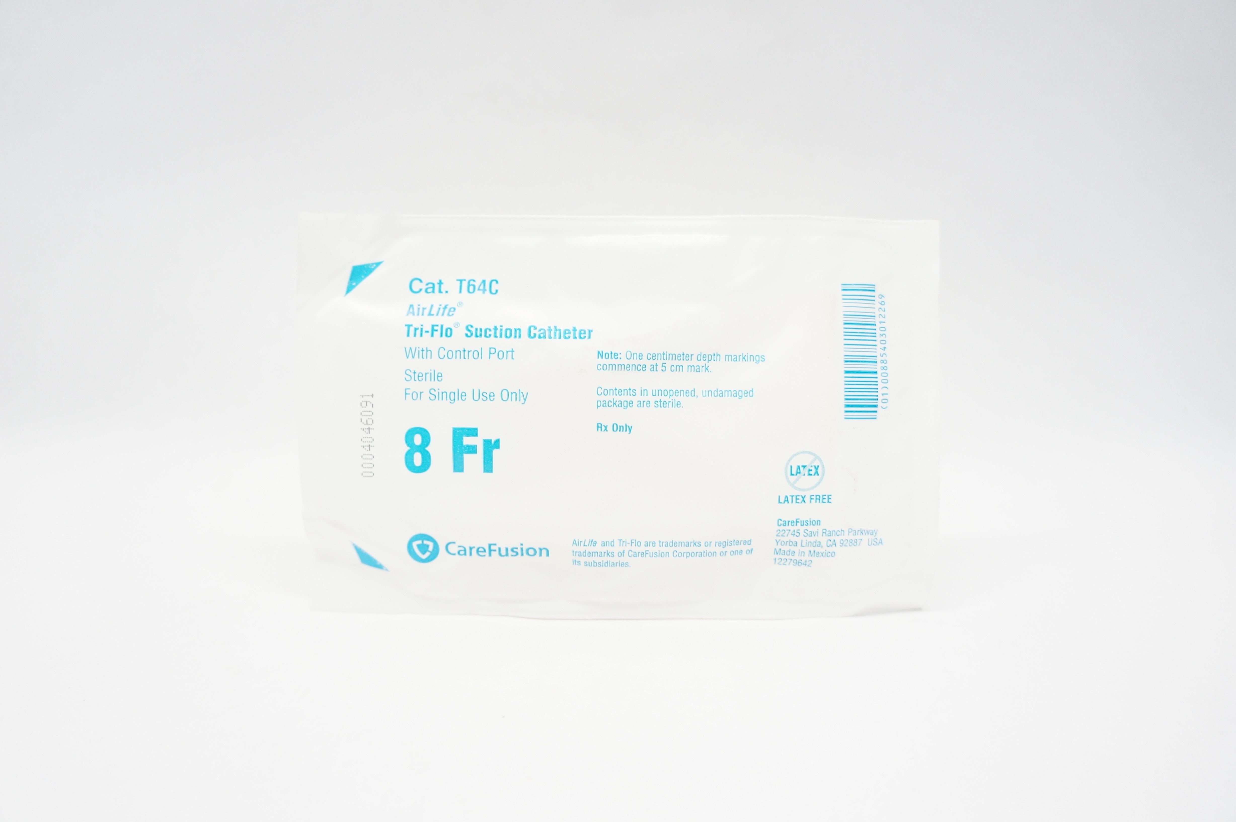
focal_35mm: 27
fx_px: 926
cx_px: 618
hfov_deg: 67.4
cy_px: 411
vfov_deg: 47.8
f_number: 3.5
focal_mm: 18
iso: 400
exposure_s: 1/100
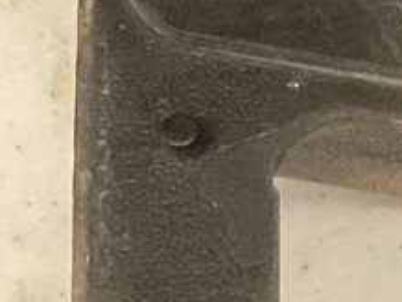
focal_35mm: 201
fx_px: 2337
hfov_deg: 7.9
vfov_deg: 7.4
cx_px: 1349
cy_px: 321
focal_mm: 3
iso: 500
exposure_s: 1/30
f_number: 1.8
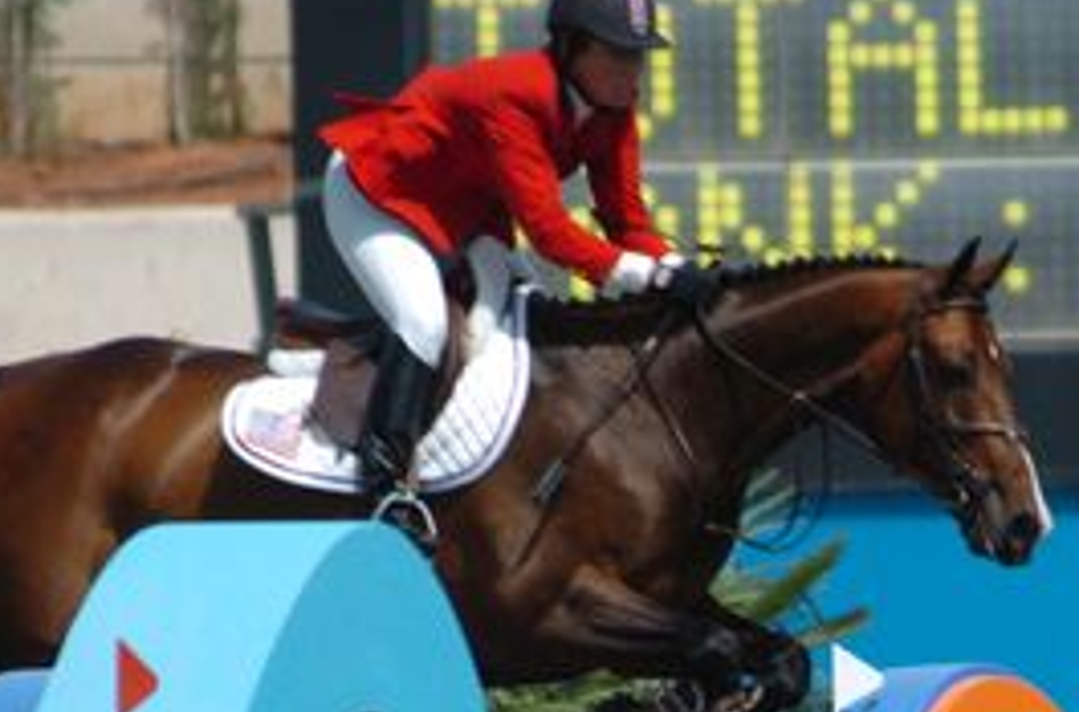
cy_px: 806
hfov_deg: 1.4
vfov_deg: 0.9
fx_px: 43331
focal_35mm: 1450
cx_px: 822
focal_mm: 400
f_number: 5.6
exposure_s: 1/1000
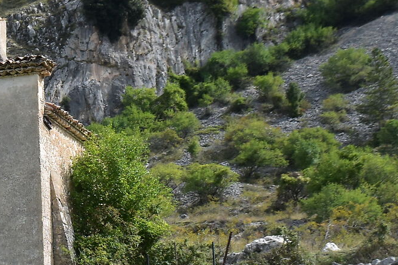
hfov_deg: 13.6
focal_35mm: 147
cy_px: 28
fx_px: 1623
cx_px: -64
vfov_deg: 9.3
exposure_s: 1/400
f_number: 11
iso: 400
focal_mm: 27
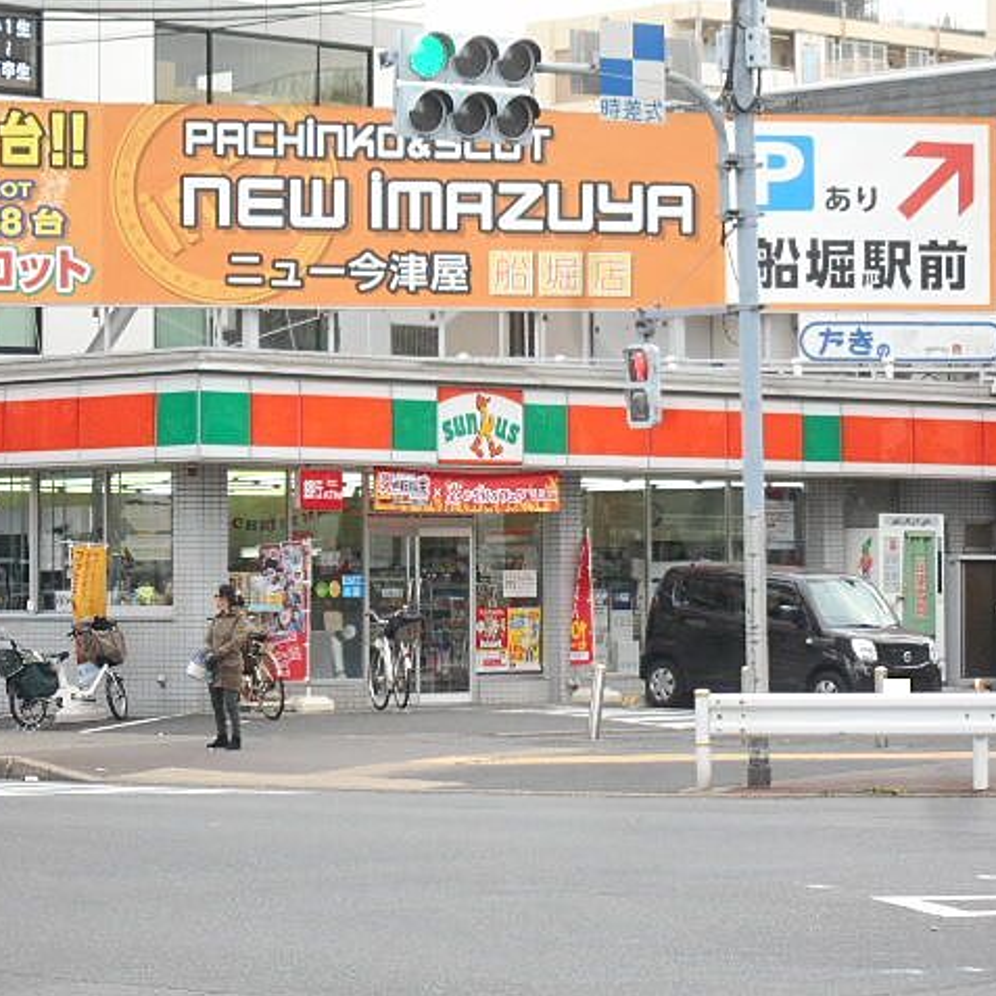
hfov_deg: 13.0
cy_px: 497
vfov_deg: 13.0
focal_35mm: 134
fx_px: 4362
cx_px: 505
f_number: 6
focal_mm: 20.1
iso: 360
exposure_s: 1/250
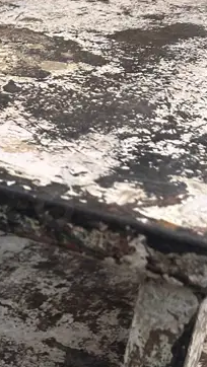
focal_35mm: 74
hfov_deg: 15.4
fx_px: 721
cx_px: -79
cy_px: 385
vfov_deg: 26.7
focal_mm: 6.86
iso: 160
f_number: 1.78
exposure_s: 1/50
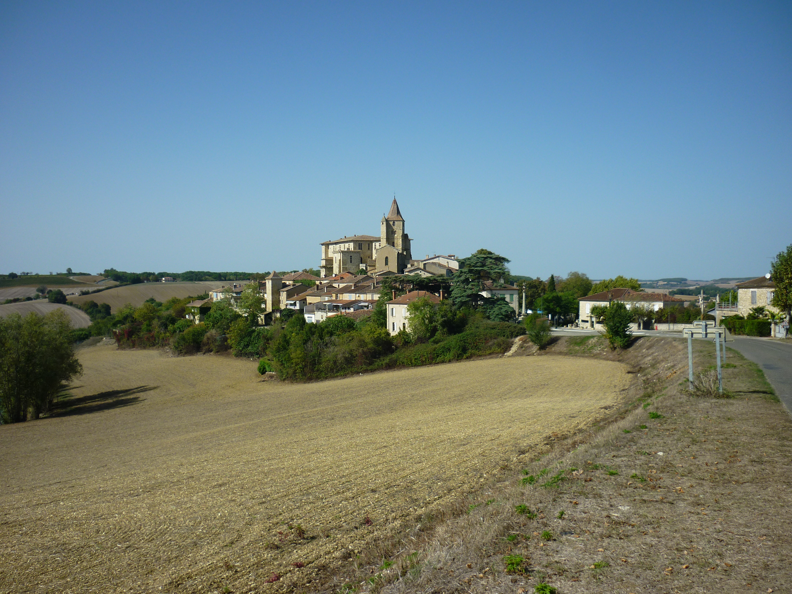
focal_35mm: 33
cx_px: 396
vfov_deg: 42.9
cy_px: 297
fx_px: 755
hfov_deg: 55.4
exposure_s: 1/320
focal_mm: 5.5
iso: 80
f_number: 8
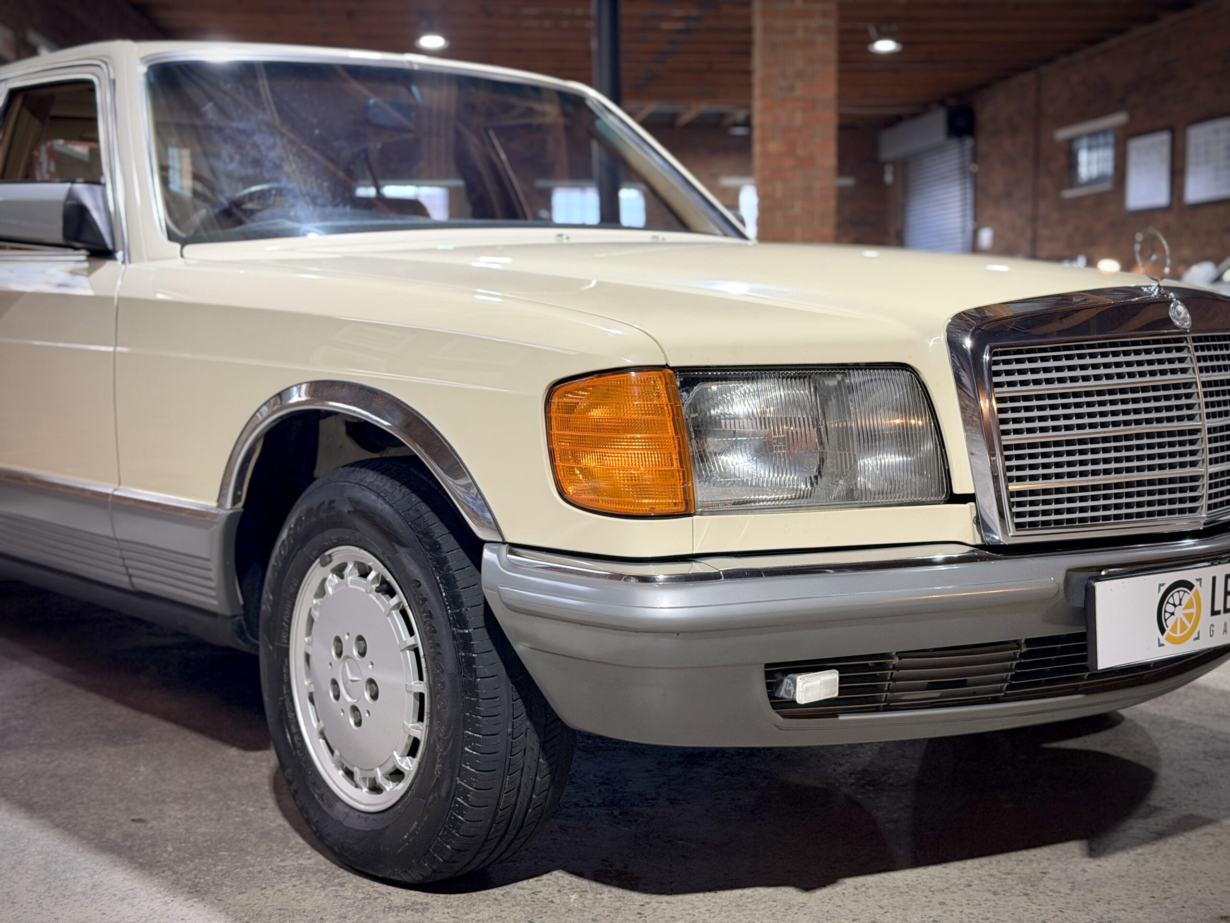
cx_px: 615
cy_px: 462
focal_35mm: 48
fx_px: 1706
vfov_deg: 30.3
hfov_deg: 39.7
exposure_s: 1/50
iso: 200
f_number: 1.78
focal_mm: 6.76
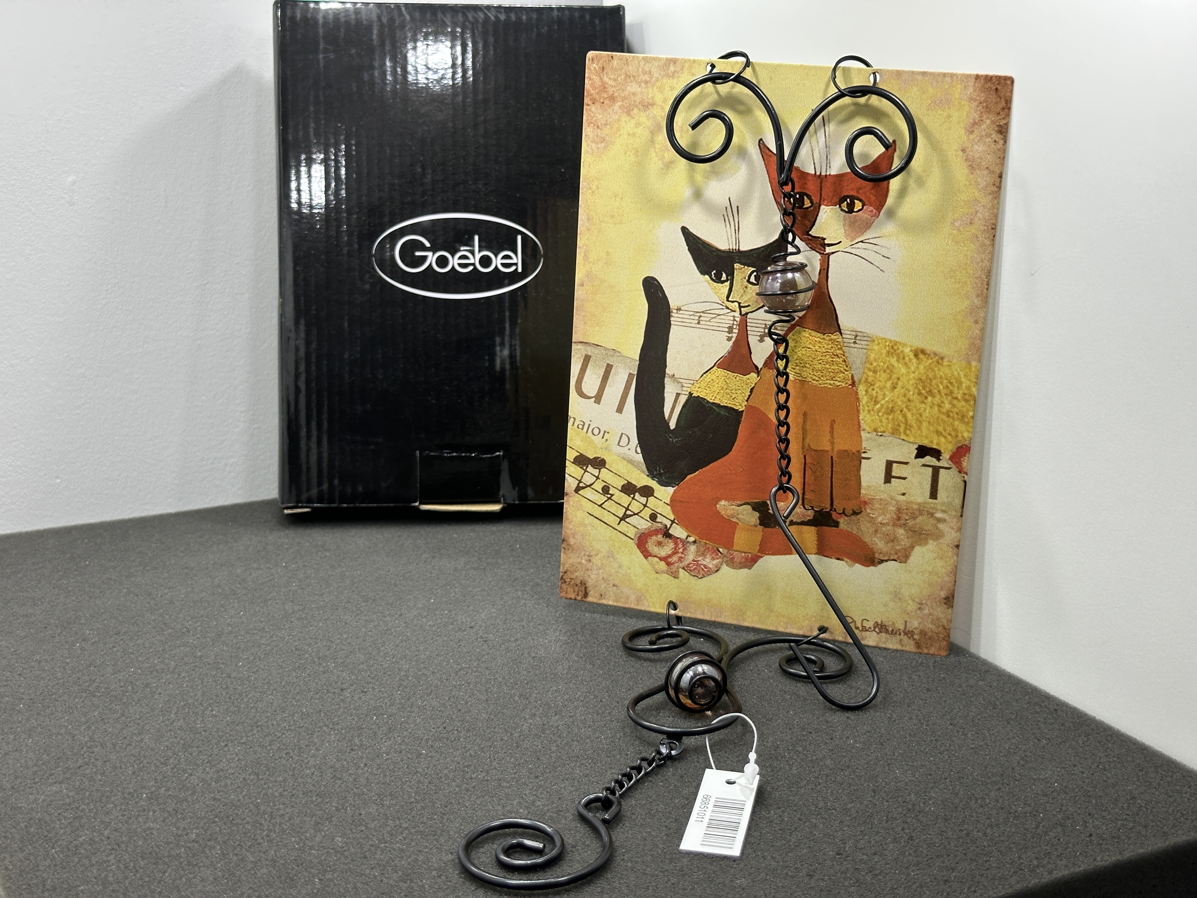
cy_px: 449
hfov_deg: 39.7
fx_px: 1660
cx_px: 598
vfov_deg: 30.3
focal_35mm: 48
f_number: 1.78
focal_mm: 6.86
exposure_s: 1/116
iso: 80
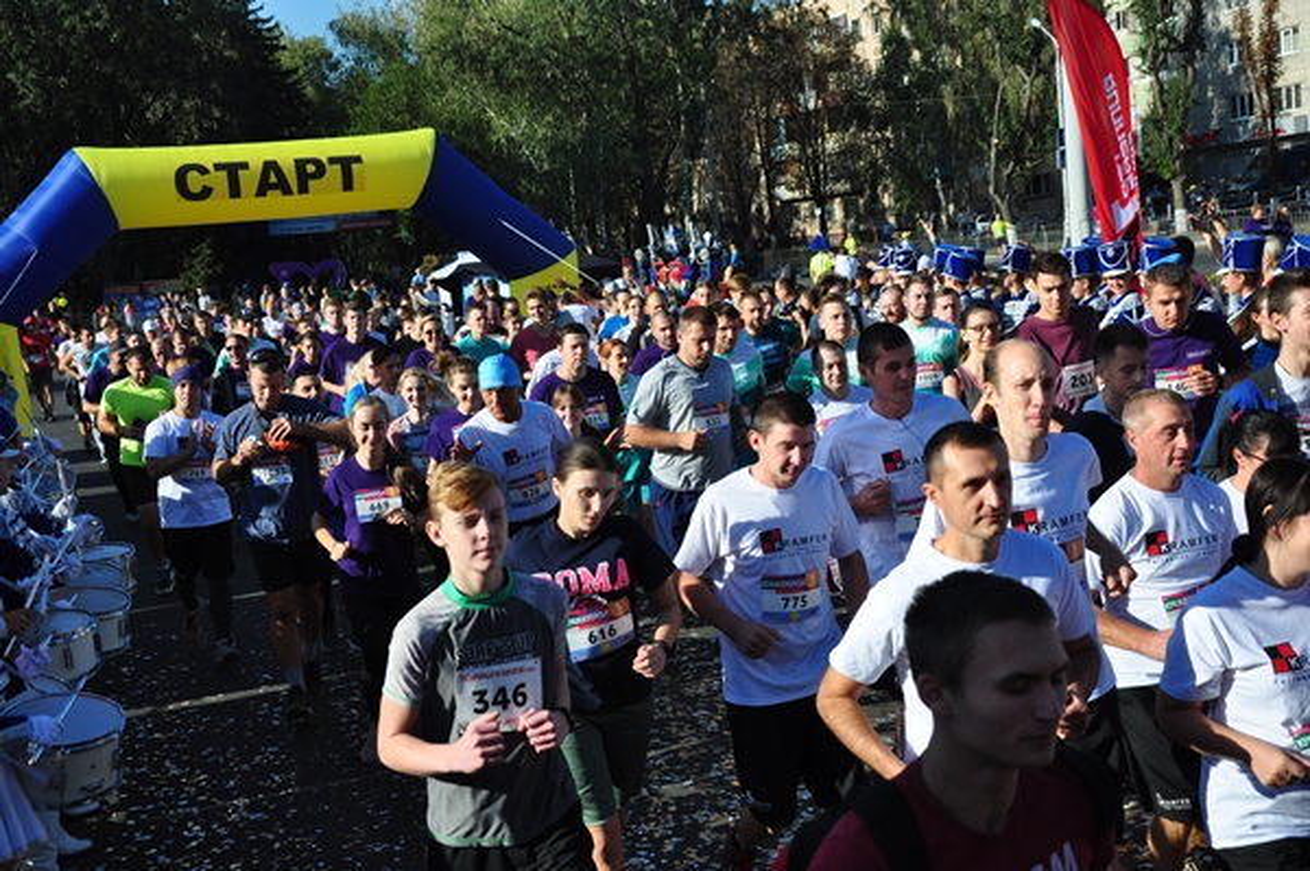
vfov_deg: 26.4
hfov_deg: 38.9
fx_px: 1854
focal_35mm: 51
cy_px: 436
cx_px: 655
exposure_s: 1/1600
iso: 400
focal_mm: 34
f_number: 6.3
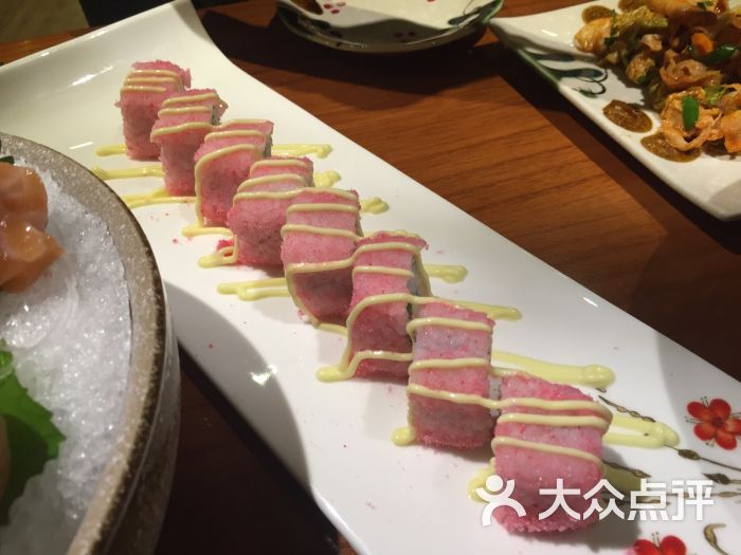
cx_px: 370
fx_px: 621
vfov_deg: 48.2
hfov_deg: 61.7
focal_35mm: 29
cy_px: 278
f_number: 2.2
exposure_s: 1/33
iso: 80
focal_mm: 4.15
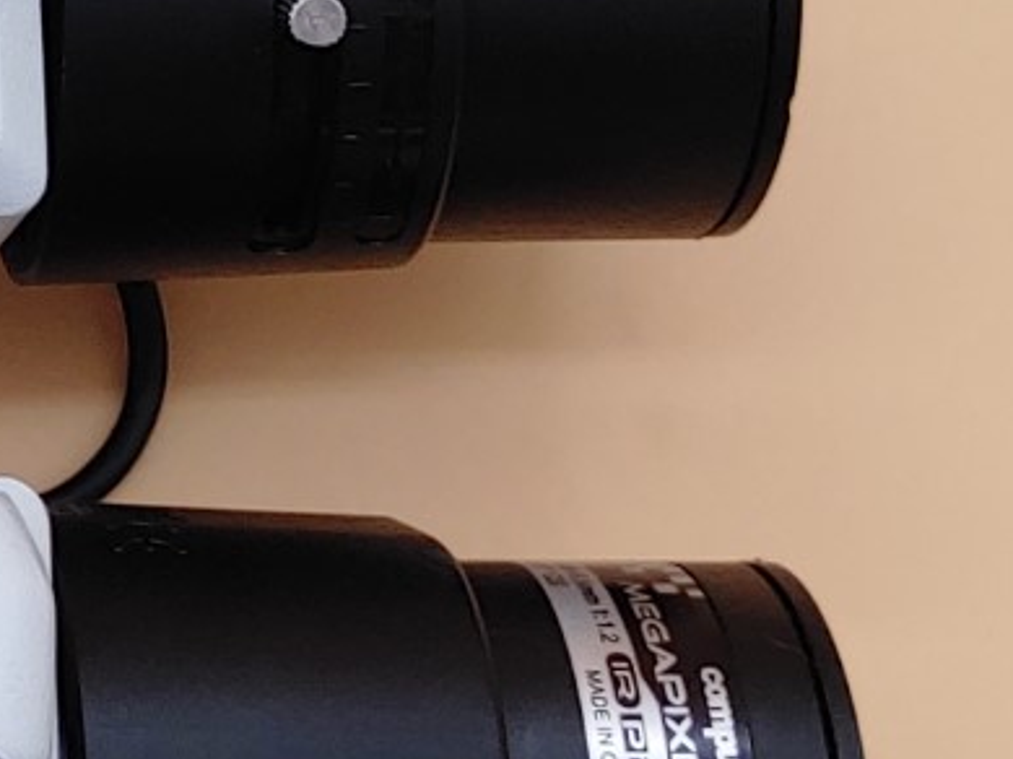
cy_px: 3
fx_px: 3890
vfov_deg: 11.0
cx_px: -600
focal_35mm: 133
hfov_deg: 13.8
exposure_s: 1/125
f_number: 1.8
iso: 50
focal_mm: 4.36
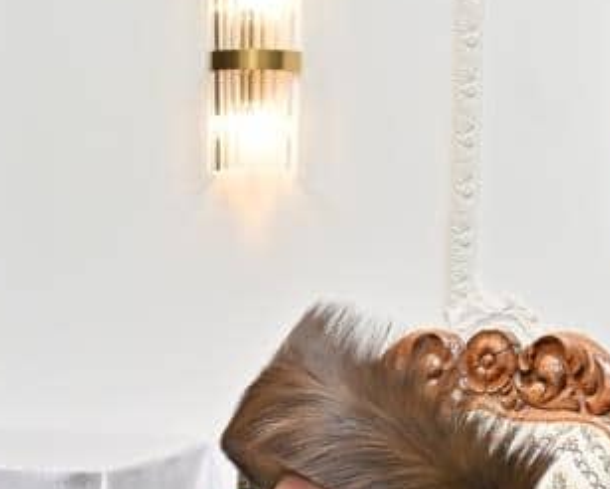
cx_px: -26
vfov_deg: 9.1
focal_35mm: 169
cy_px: 492
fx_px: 3053
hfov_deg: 11.3
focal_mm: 54
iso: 200
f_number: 4
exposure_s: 1/100
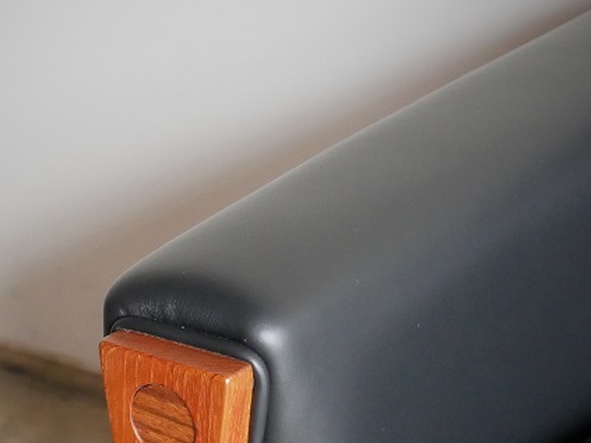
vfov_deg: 10.6
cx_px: 242
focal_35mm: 139
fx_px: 2372
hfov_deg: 14.2
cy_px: 424
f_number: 5.6
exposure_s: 1/80
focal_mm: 32
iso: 3200
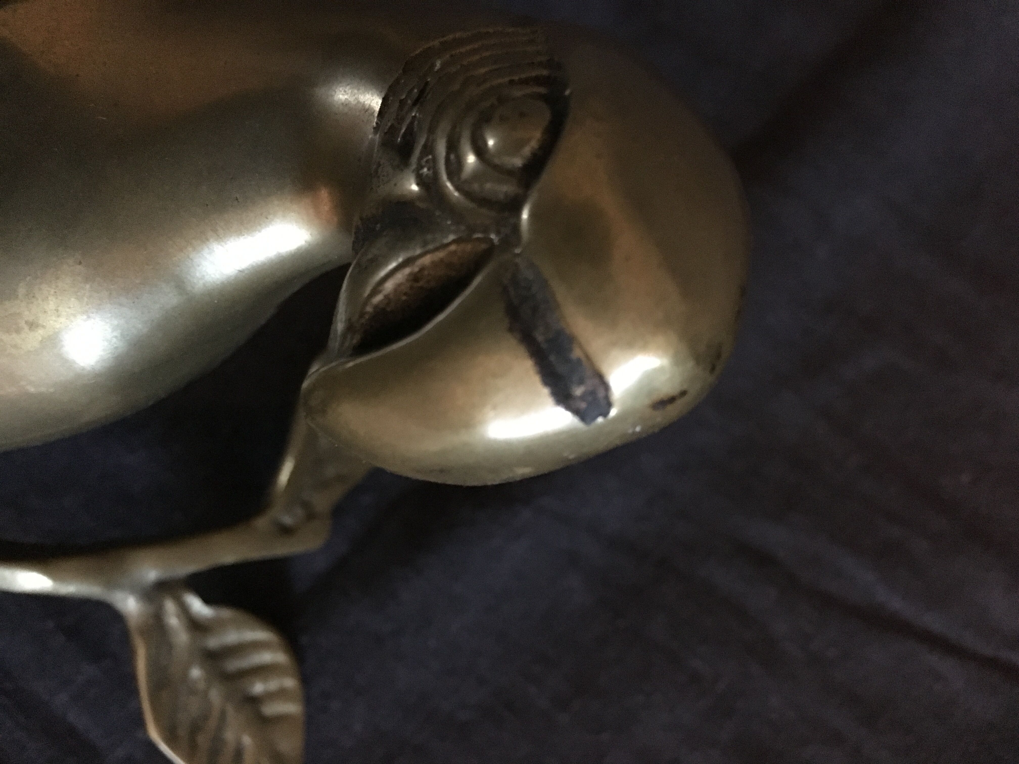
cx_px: 510
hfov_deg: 61.7
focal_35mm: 29
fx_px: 854
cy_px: 382
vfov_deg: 48.2
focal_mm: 4.15
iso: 1000
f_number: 2.2
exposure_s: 1/17
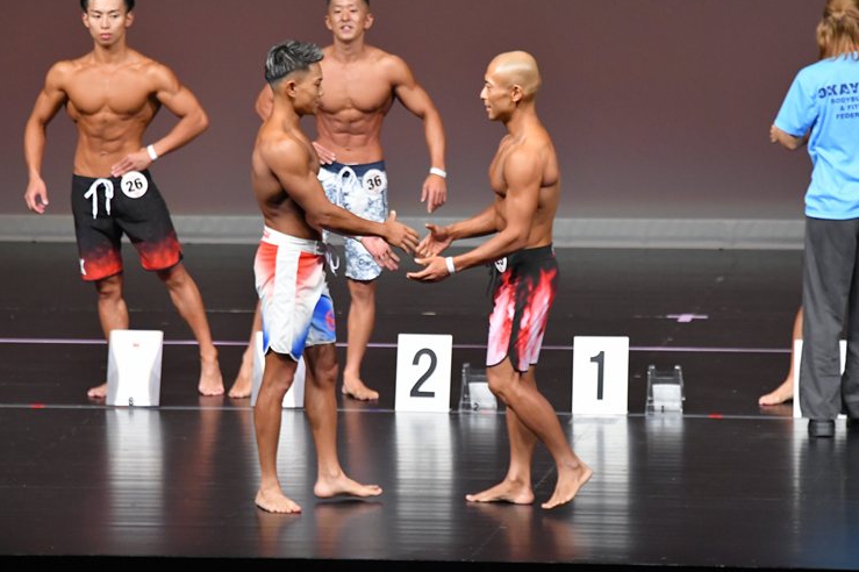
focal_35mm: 299
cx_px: 430
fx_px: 7131
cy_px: 278
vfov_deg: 4.6
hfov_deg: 6.9
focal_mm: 190
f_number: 5.6
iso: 4000
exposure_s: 1/400
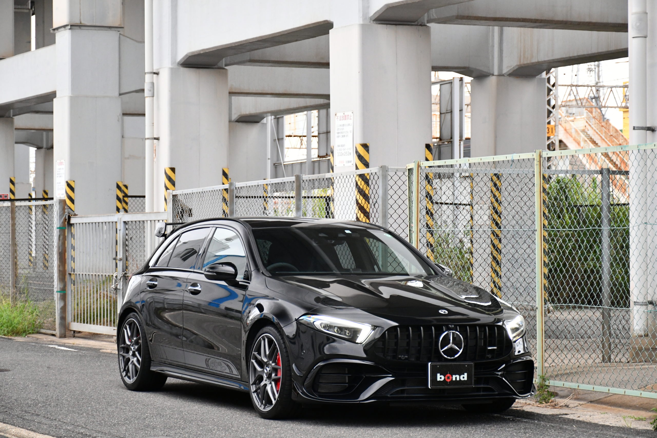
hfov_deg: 20.6
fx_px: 1807
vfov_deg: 13.8
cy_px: 219
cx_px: 328
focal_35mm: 99
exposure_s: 1/100
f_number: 5
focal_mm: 66
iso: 2000
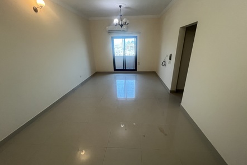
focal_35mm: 14
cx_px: 127
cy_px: 86
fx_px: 96
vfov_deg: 81.2
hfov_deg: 104.2
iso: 160
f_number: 1.8
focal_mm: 1.57
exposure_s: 1/100
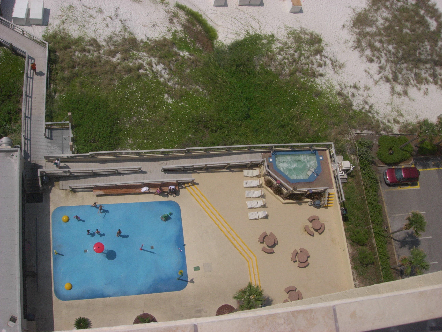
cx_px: 221
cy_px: 166
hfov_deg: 49.0
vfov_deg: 37.7
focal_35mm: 38
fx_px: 485
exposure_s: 1/1824
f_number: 4.8
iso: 79
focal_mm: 7.8
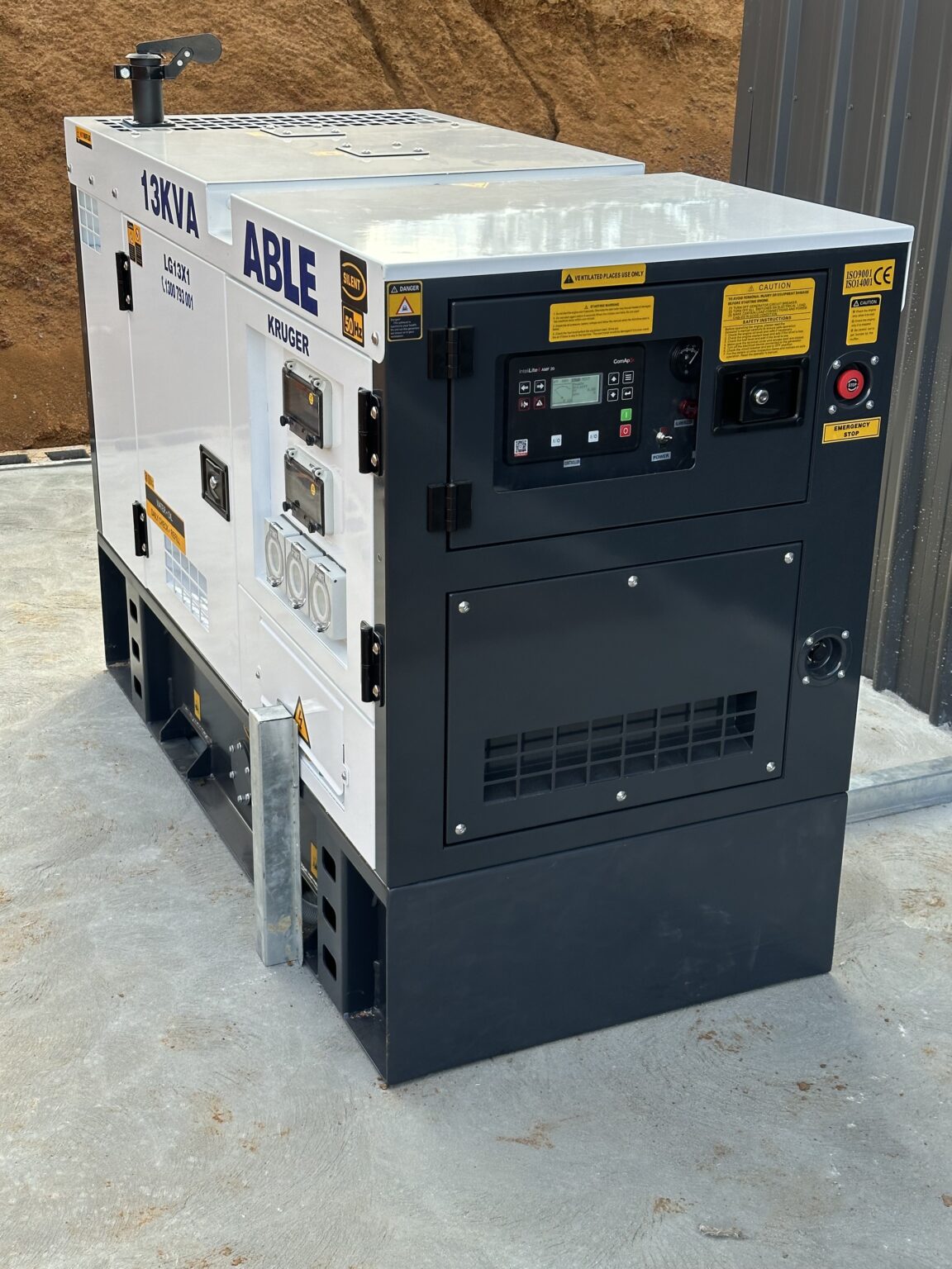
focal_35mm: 48
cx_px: 476
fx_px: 1760
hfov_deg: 30.3
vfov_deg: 39.7
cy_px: 634
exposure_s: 1/430
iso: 64
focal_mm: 6.86
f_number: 1.78
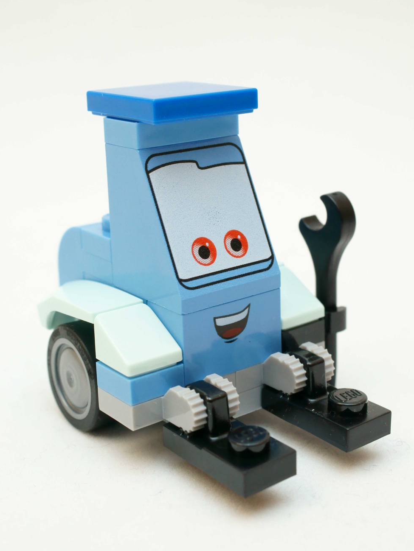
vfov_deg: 38.9
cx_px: 207
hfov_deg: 29.7
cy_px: 250
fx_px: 781
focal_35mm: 49
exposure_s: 1/60
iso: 800
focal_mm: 30
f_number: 10
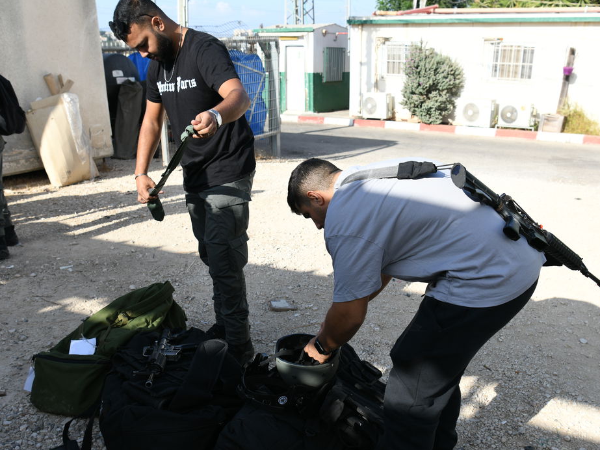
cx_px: 326
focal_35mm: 35
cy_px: 256
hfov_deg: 52.6
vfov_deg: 40.6
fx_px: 607
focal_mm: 24
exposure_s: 1/250
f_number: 4.5
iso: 64
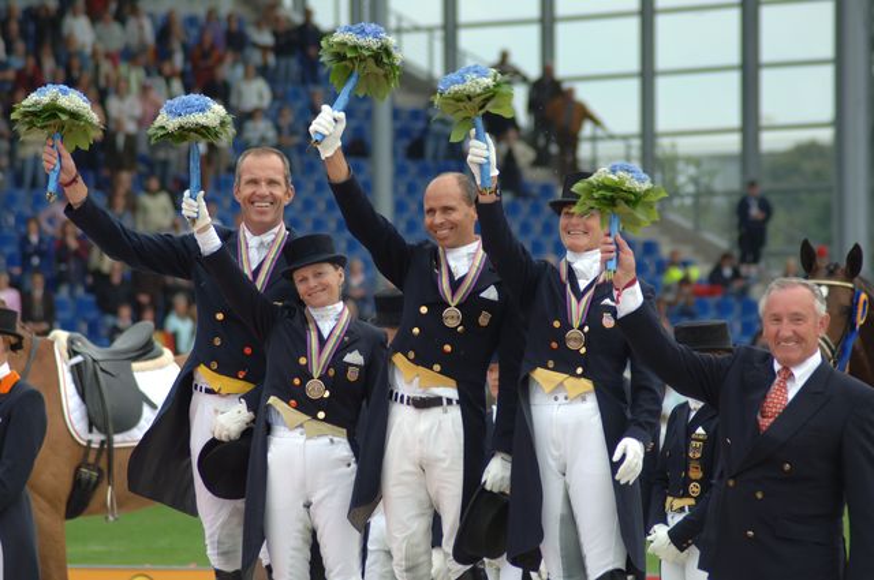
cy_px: 290
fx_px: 6910
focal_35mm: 285
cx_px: 437
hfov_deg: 7.2
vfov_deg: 4.8
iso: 200
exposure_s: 1/250
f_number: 5.6
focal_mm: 190
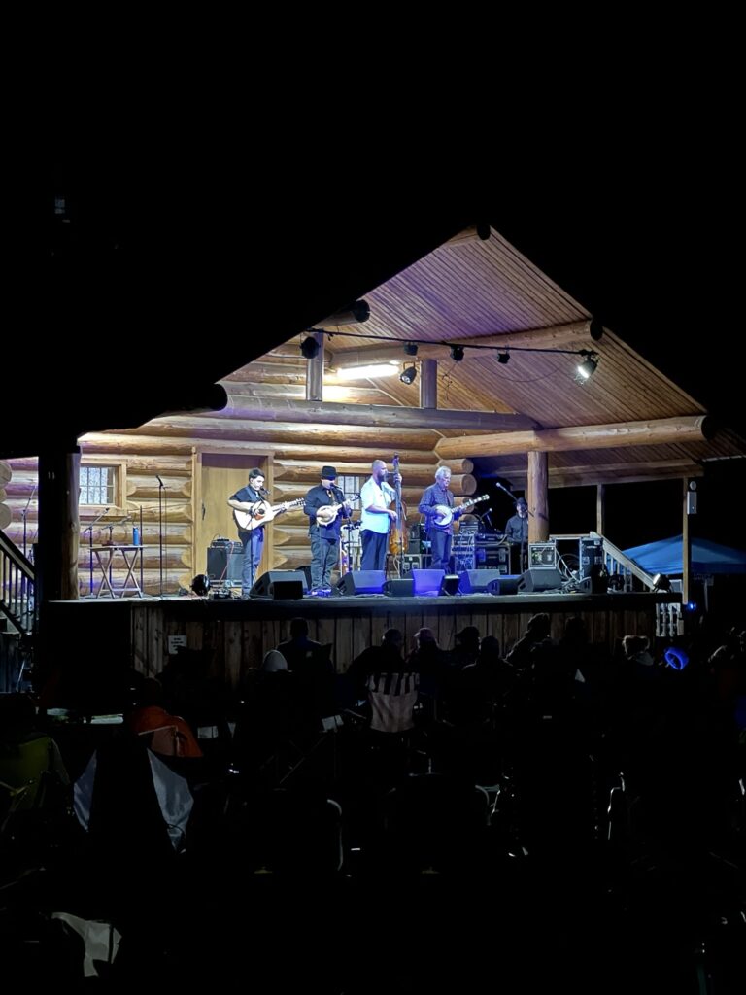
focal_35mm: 77
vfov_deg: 25.3
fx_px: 2213
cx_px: 373
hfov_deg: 19.1
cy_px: 498
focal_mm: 9
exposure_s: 1/4
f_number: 2.8
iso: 400
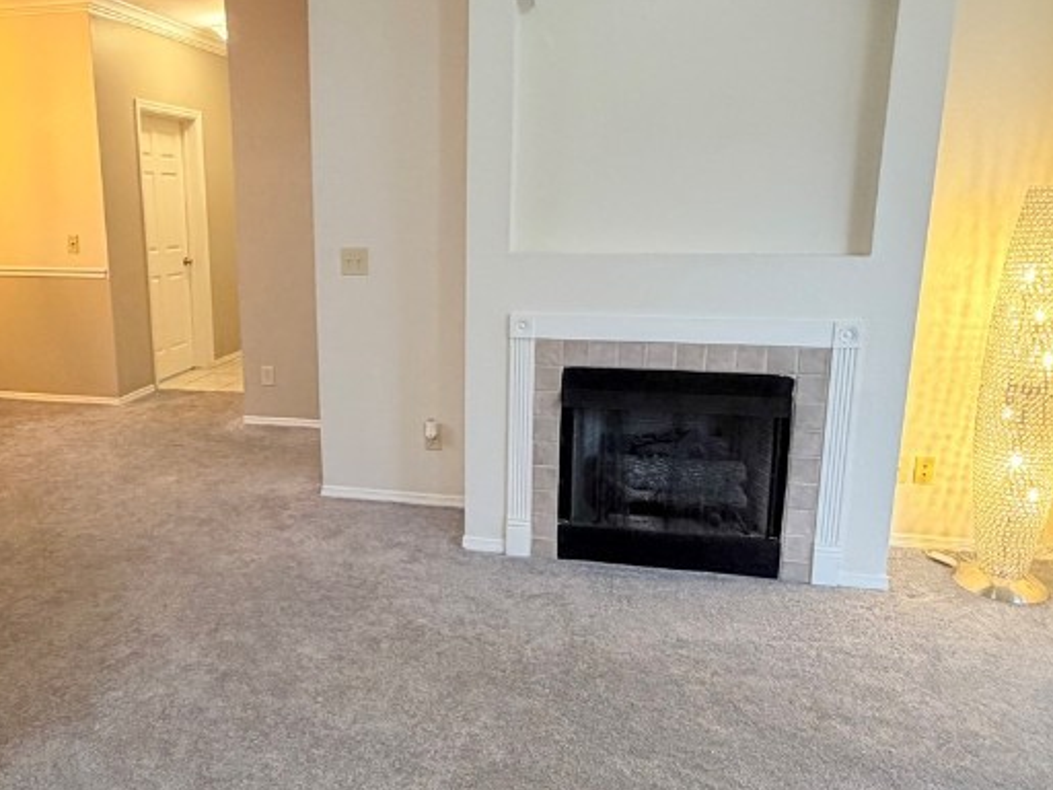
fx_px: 852
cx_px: 409
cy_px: 383
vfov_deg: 49.7
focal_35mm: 28
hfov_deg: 62.7
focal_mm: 2.22
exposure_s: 1/60
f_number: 2.2
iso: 250
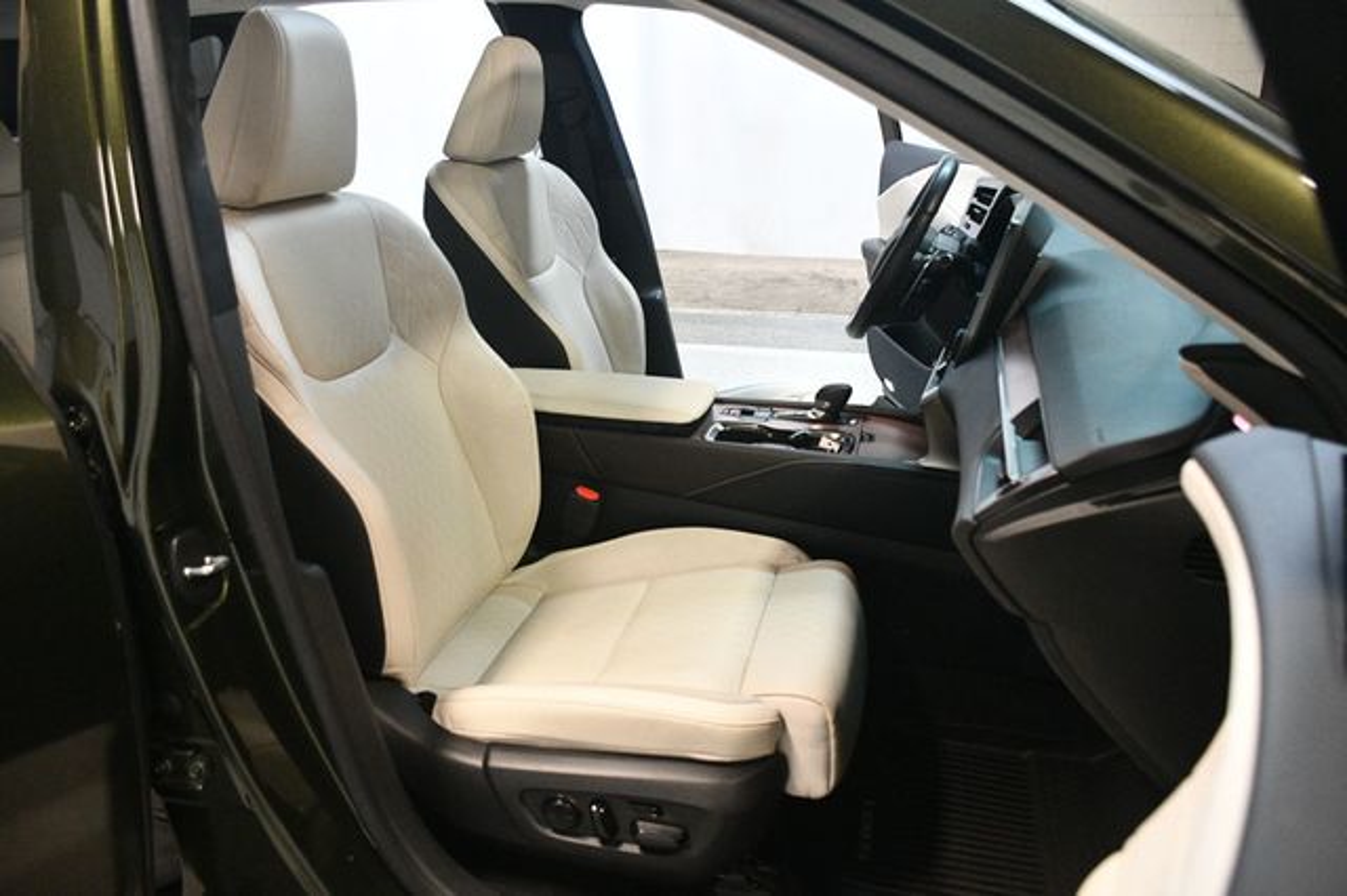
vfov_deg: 47.9
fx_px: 1010
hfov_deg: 67.4
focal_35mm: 27
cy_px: 448
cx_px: 674
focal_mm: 18
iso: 3200
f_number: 3.5
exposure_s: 1/100
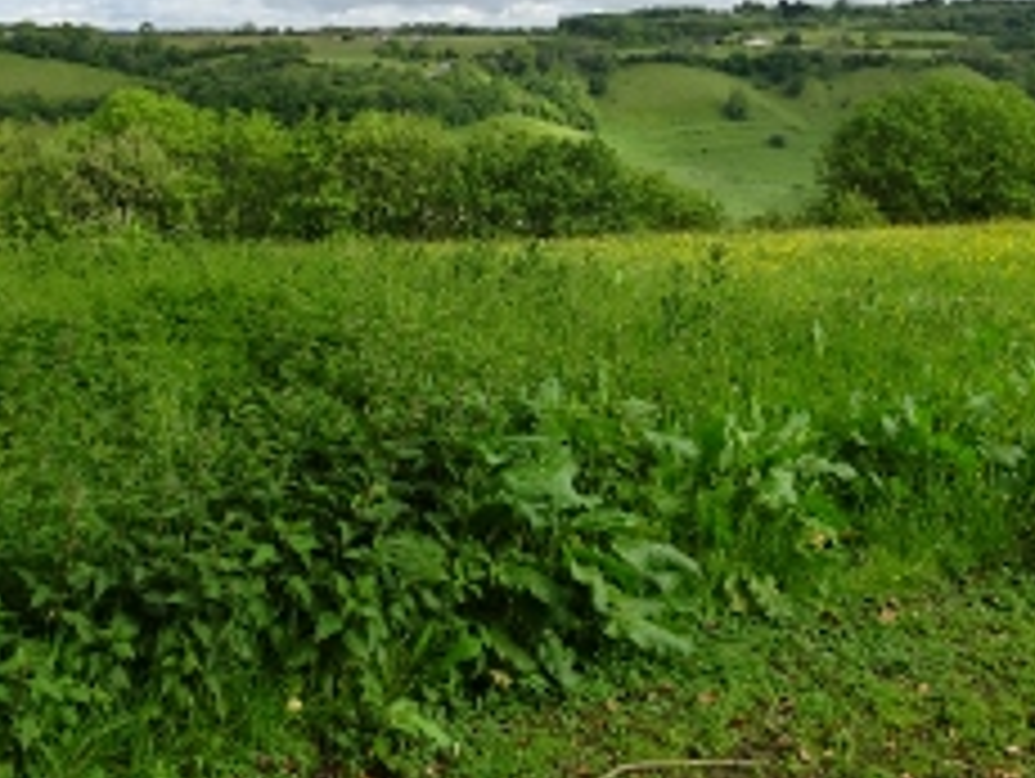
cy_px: 130
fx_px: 1407
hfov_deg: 40.4
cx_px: 522
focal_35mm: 47
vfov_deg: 30.0
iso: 80
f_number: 3.5
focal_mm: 4.1
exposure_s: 1/500
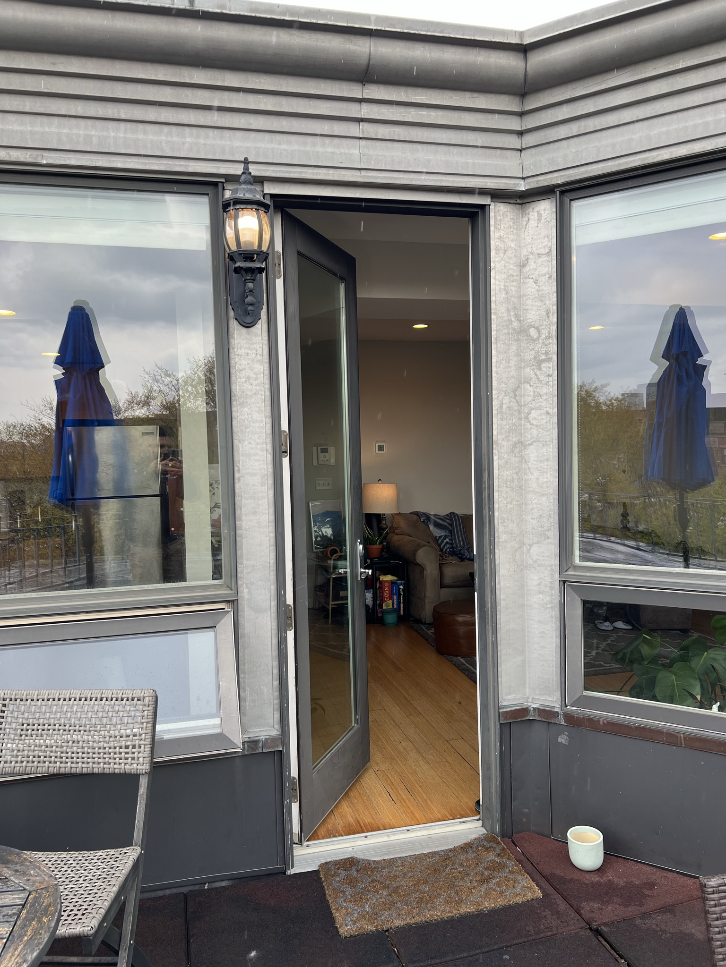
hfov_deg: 53.1
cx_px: 363
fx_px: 727
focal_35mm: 26
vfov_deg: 67.3
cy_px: 484
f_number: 1.5
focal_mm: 5.7
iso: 50
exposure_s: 1/410
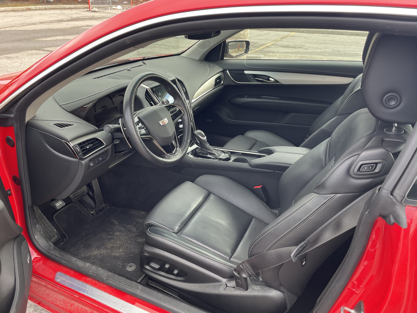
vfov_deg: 53.1
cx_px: 208
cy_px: 156
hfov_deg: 67.3
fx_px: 313
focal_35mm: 26
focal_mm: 4.2
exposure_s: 1/121
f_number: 1.6
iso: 40
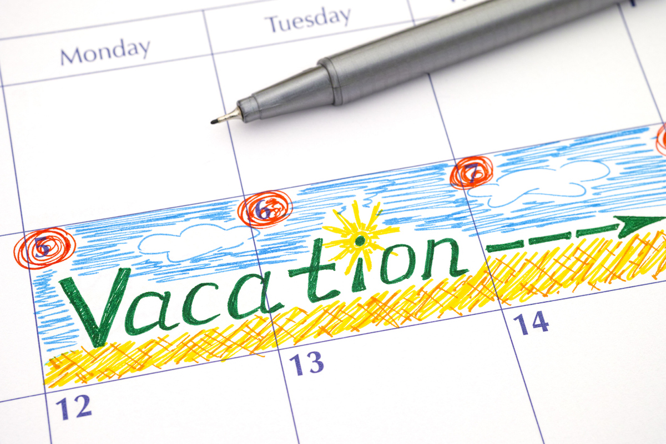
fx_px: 1387
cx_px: 333
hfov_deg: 27.0
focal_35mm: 75
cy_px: 222
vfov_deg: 18.2
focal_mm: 50
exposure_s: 1/250
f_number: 11
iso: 100
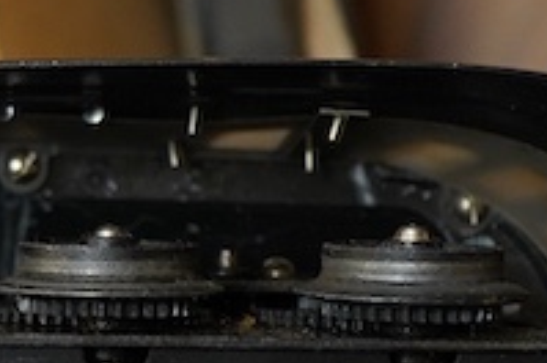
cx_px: -286
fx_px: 3095
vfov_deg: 6.7
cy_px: 209
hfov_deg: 9.8
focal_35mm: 204
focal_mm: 30
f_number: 3.5
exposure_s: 1/125
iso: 1250
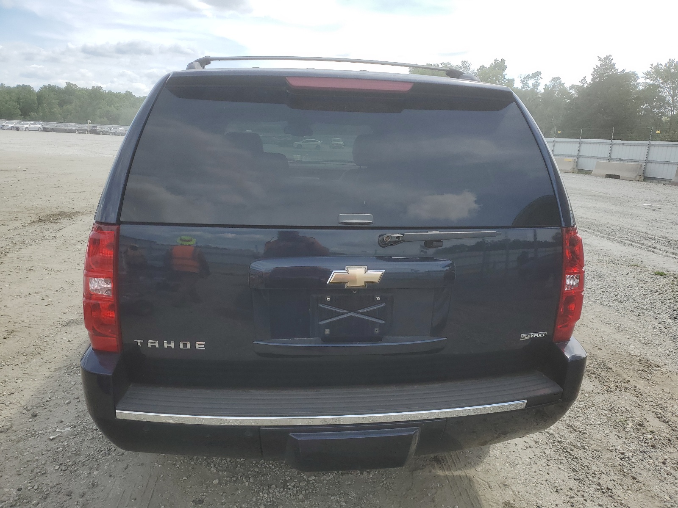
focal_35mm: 26
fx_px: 509
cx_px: 339
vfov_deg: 53.1
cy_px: 254
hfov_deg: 67.3
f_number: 1.5
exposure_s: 1/2000
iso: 50
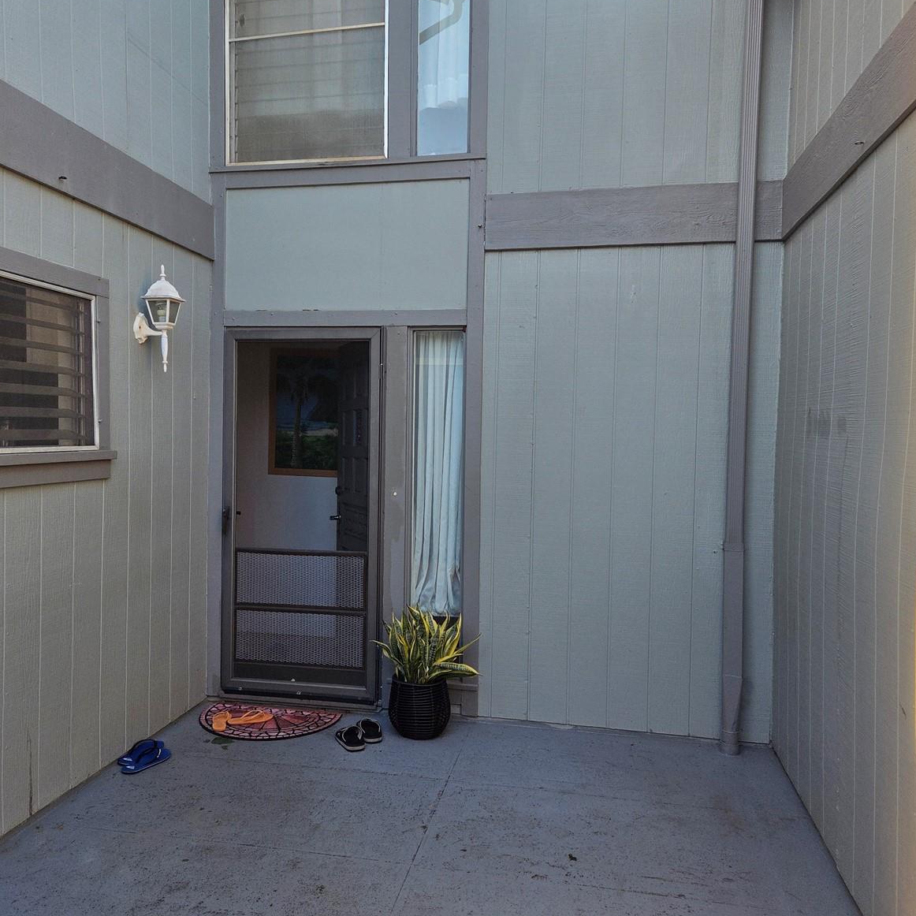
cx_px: 429
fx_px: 838
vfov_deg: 57.3
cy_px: 449
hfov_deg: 57.3
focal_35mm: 28
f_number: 1.8
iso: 40
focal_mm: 5.4
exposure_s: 1/180
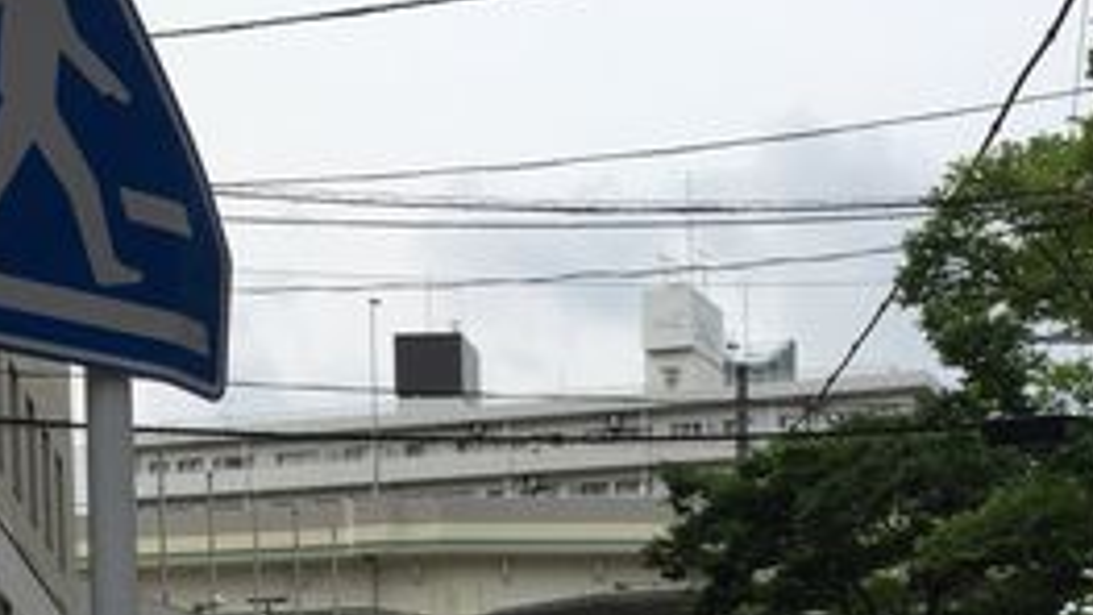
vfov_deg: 14.1
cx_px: 852
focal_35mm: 77
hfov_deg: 27.1
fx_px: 2232
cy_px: 1080
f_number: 2.2
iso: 32
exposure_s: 1/1412
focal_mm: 4.15
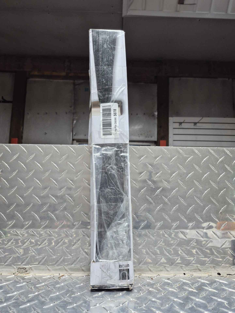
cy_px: 156
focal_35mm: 23
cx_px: 118
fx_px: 208
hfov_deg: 58.9
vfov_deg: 73.9
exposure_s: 1/120
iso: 160
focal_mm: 5.4
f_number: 1.8
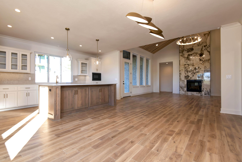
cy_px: 81
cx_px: 121
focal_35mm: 16
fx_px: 108
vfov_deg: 73.8
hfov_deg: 96.7
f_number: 6.7
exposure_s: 1/60
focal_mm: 16
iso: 400
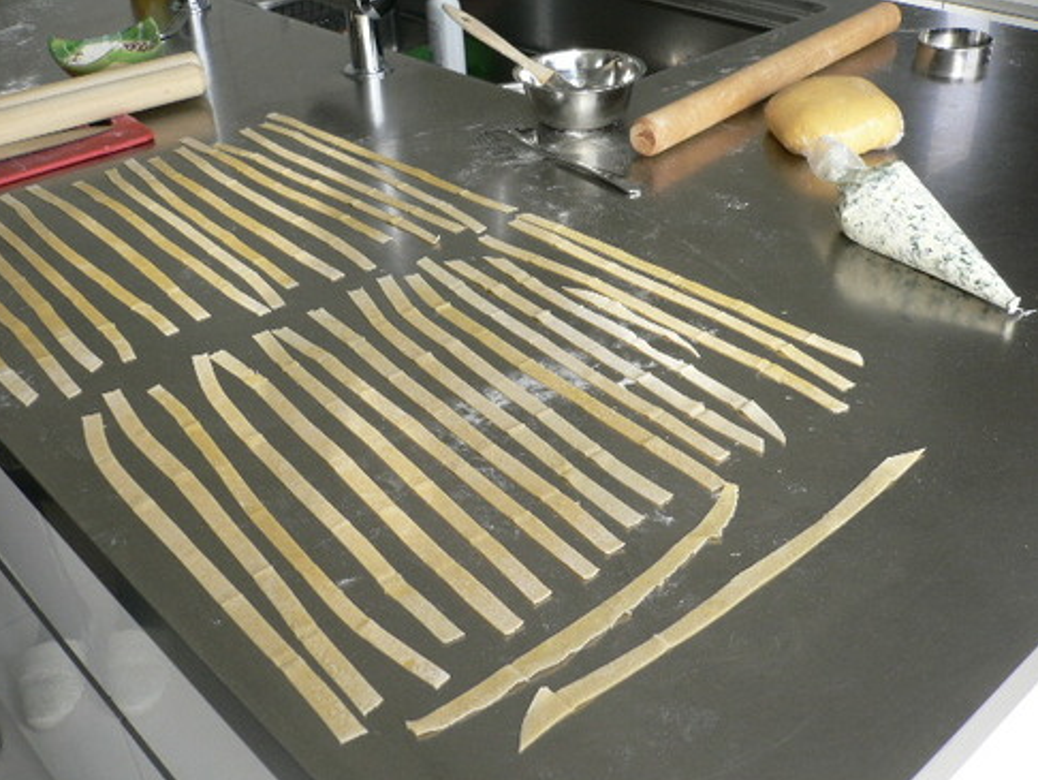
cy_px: 399
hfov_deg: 51.3
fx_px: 1080
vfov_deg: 39.7
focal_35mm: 36
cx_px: 508
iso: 100
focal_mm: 5.8
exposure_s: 1/100
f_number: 2.8
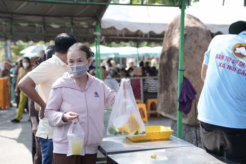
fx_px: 376
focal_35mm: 55
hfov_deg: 36.3
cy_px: 82
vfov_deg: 24.6
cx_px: 123
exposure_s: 1/2000
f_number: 2.8
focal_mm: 55
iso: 800
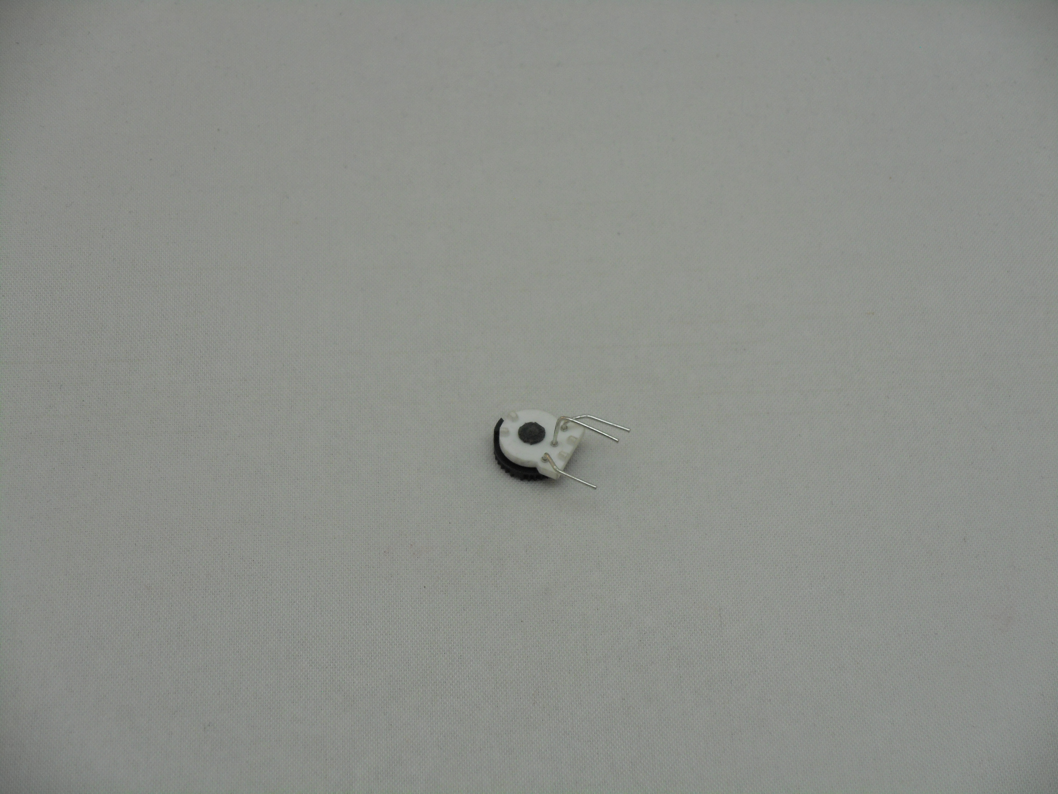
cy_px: 397
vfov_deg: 14.5
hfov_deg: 19.3
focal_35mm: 102
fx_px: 3118
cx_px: 529
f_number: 5.8
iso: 125
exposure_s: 1/60
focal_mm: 18.2
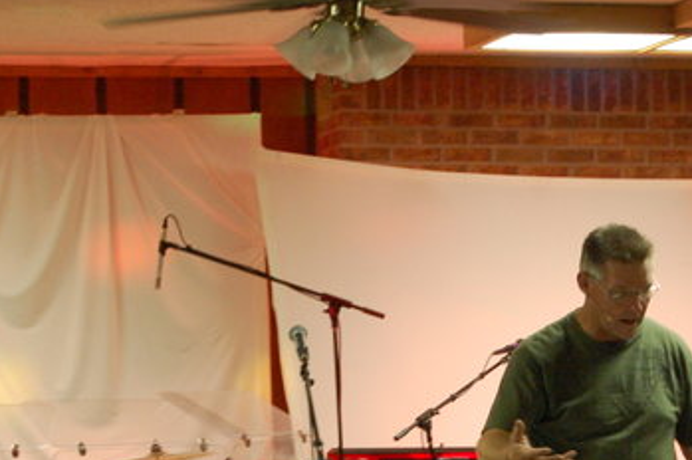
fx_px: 3632
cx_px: 583
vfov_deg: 7.2
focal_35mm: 189
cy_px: 474
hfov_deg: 10.8
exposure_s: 1/40
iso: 1600
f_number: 5.6
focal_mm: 55
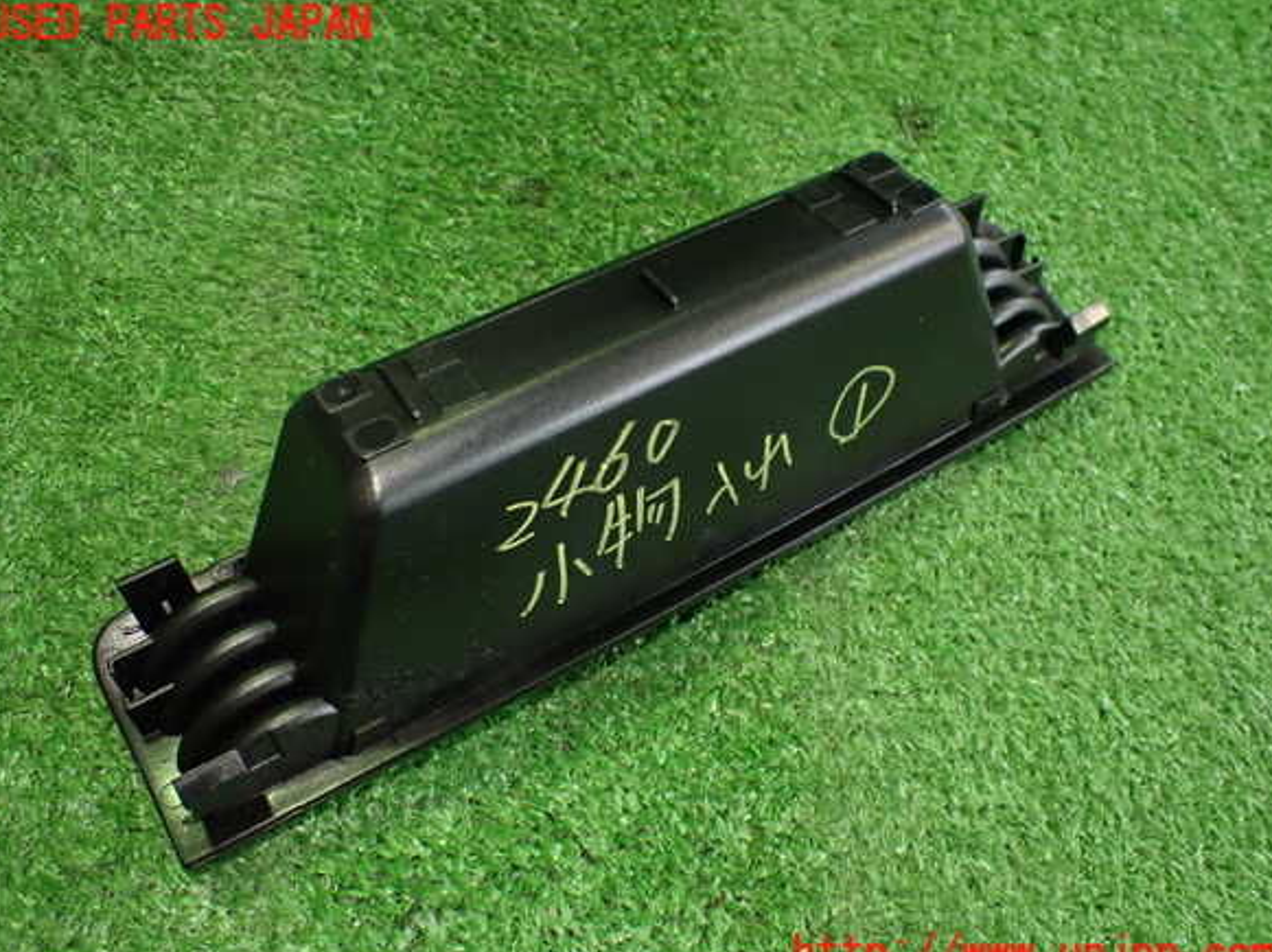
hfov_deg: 58.4
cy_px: 490
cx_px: 631
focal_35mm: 31
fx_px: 1138
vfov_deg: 45.4
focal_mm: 5.4
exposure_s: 1/100
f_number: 2.3
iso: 800
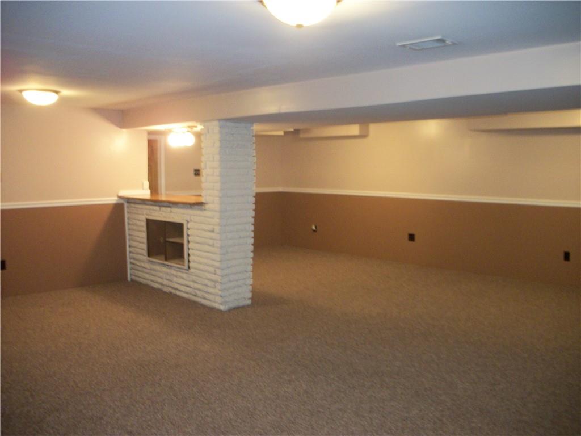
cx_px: 290
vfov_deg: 44.2
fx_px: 537
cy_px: 218
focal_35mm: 32
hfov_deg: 56.8
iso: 250
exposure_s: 1/30
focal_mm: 5.7
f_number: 2.9
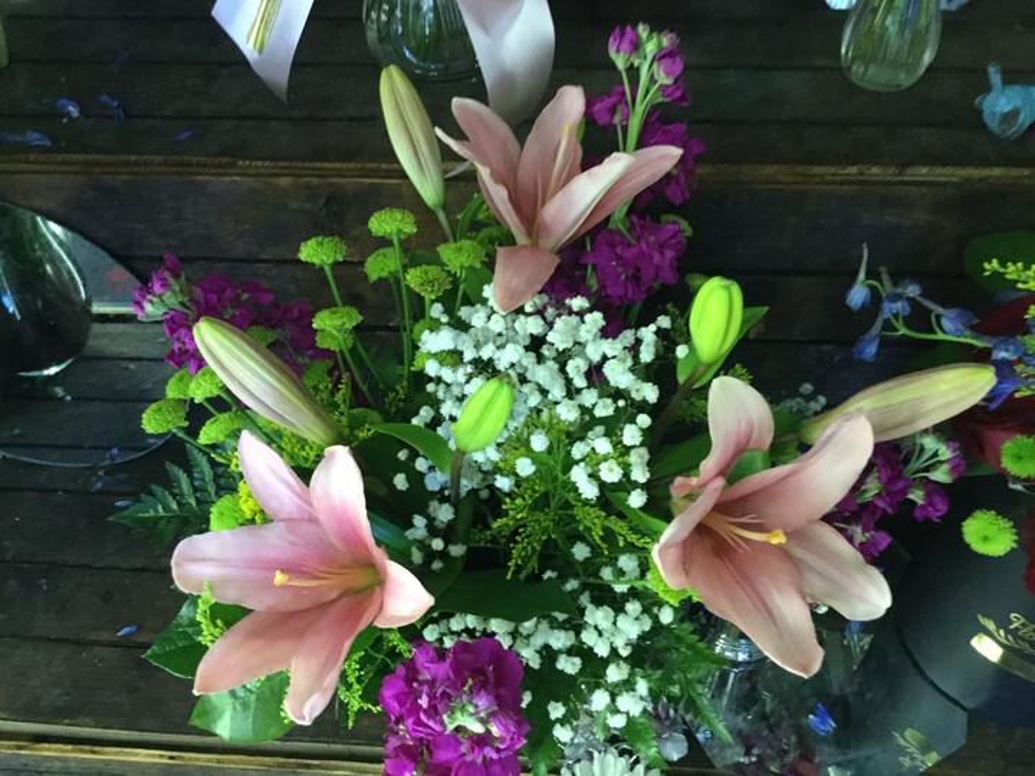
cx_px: 518
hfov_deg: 58.4
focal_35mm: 31
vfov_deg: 45.4
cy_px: 388
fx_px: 927
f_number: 2.4
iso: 200
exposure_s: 1/30
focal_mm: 3.3
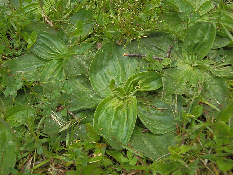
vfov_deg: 38.7
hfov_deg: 50.1
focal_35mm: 37
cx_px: 116
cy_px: 88
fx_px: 249
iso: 125
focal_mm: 6.7
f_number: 3.9
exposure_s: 1/320
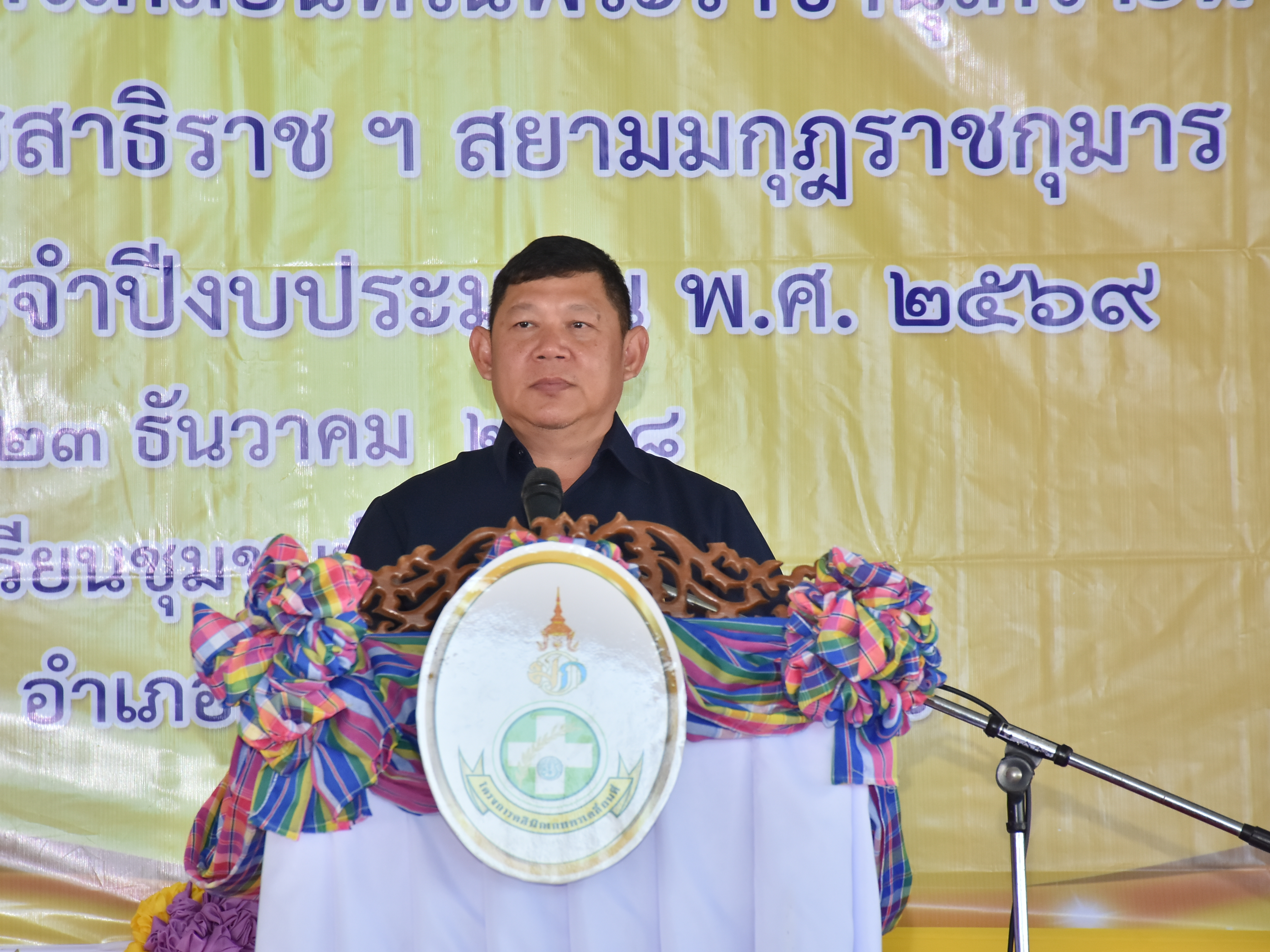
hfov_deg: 10.0
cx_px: 573
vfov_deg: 7.5
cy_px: 476
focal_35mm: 198
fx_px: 7264
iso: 640
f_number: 7.1
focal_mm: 122
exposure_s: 1/125
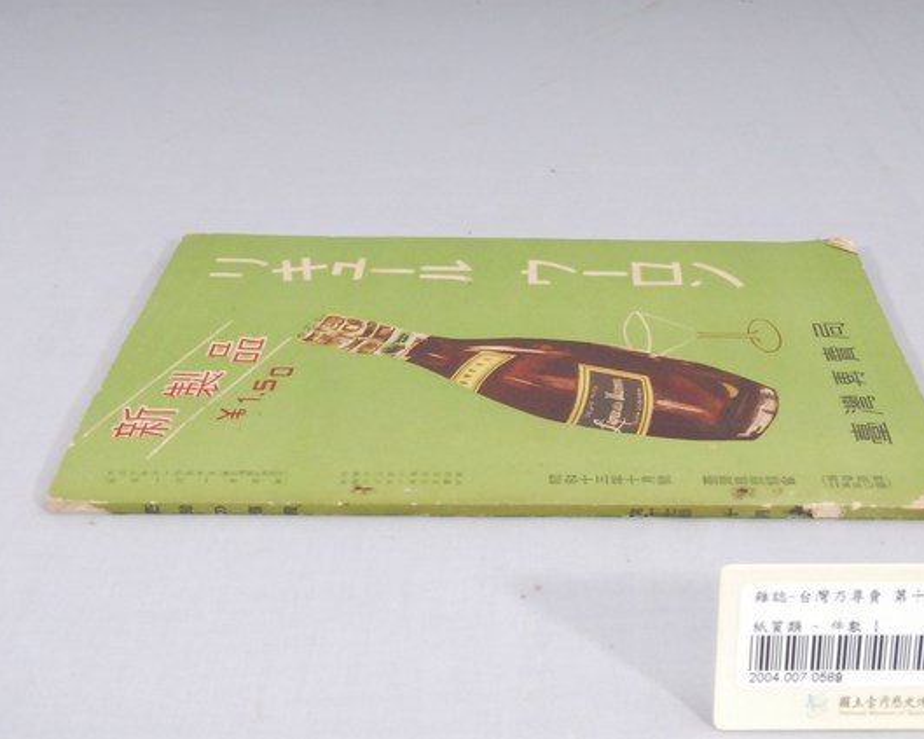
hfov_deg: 32.5
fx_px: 1586
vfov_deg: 26.2
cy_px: 370
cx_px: 515
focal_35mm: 58
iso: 1600
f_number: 25
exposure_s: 1/200
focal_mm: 34
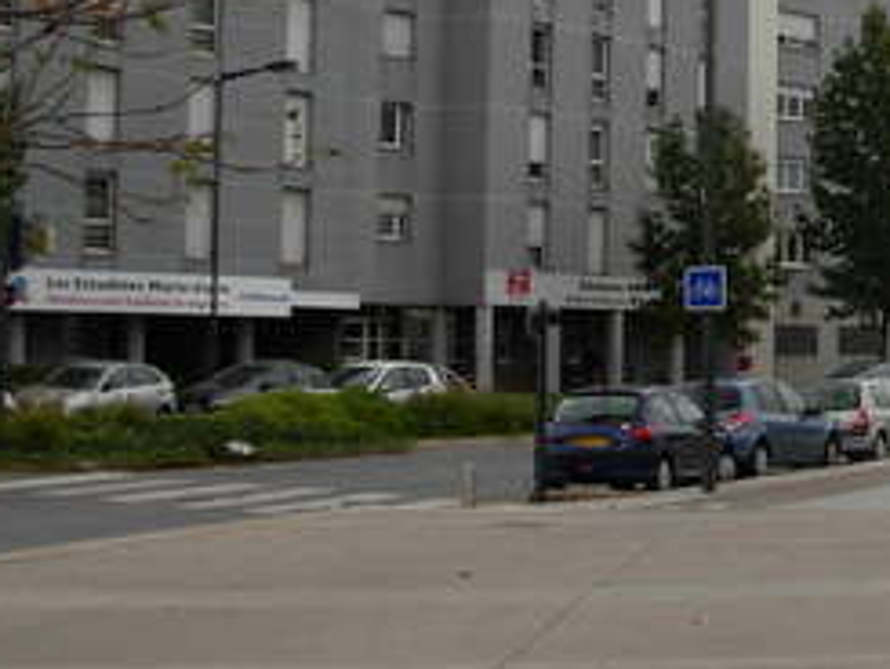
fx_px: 2392
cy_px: 105
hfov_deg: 19.9
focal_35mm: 93
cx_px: 1043
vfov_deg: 15.8
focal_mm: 6.3
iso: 79
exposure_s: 1/456
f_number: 2.9
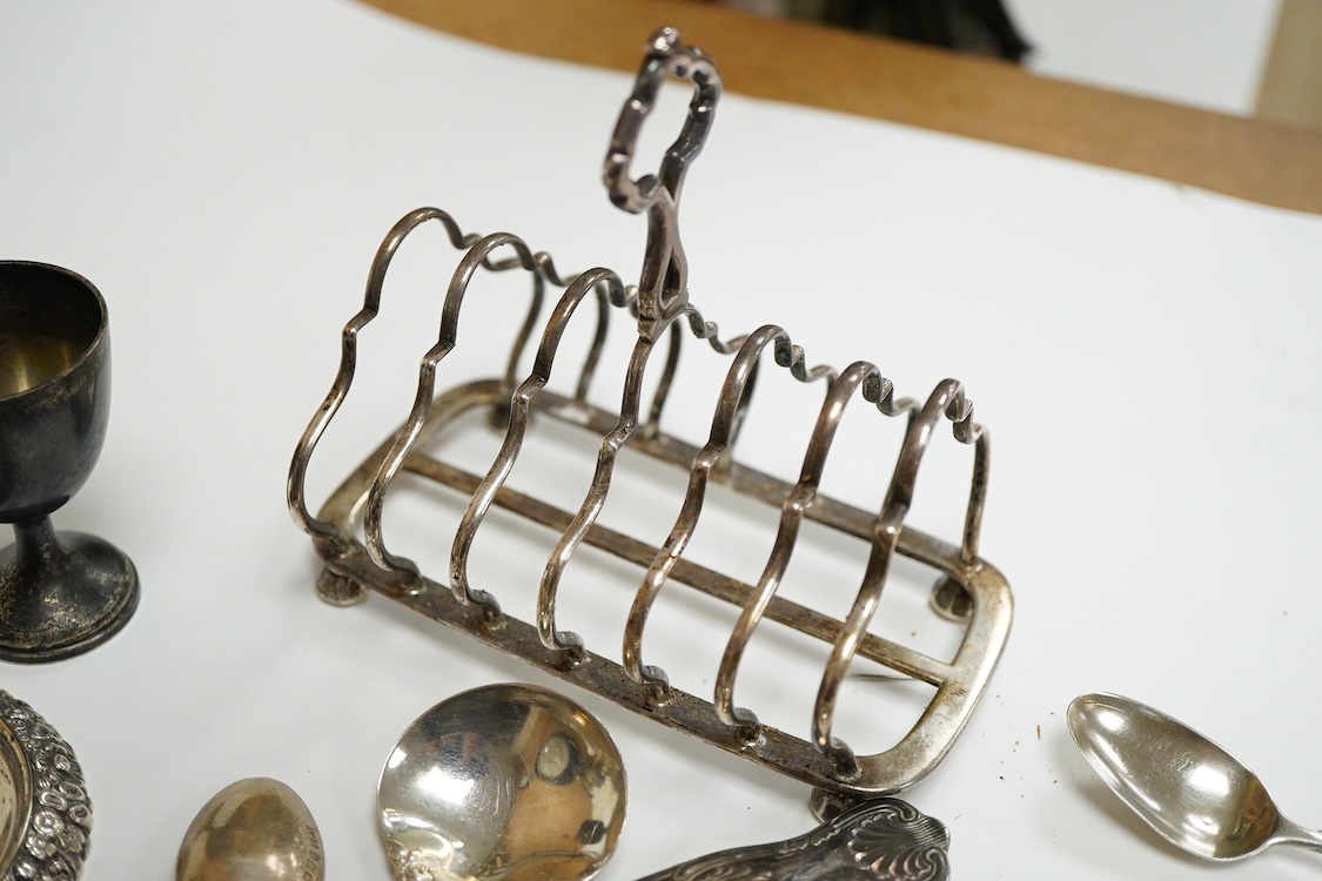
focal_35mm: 45
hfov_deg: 43.6
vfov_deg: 29.9
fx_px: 1652
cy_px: 440
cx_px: 661
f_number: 3.5
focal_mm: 30
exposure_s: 1/640
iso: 2500
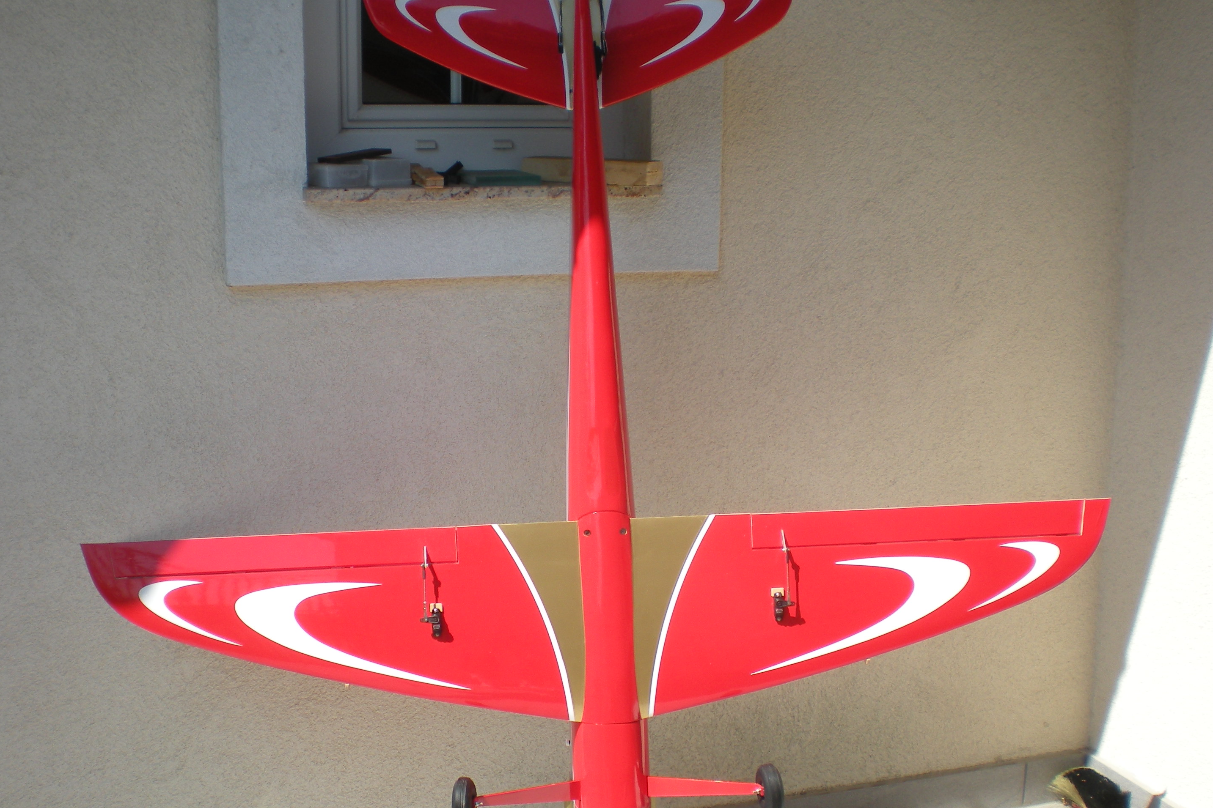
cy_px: 427
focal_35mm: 45
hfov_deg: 43.6
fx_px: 1516
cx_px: 580
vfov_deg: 29.9
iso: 64
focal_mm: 6.3
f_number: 4.6
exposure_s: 1/320
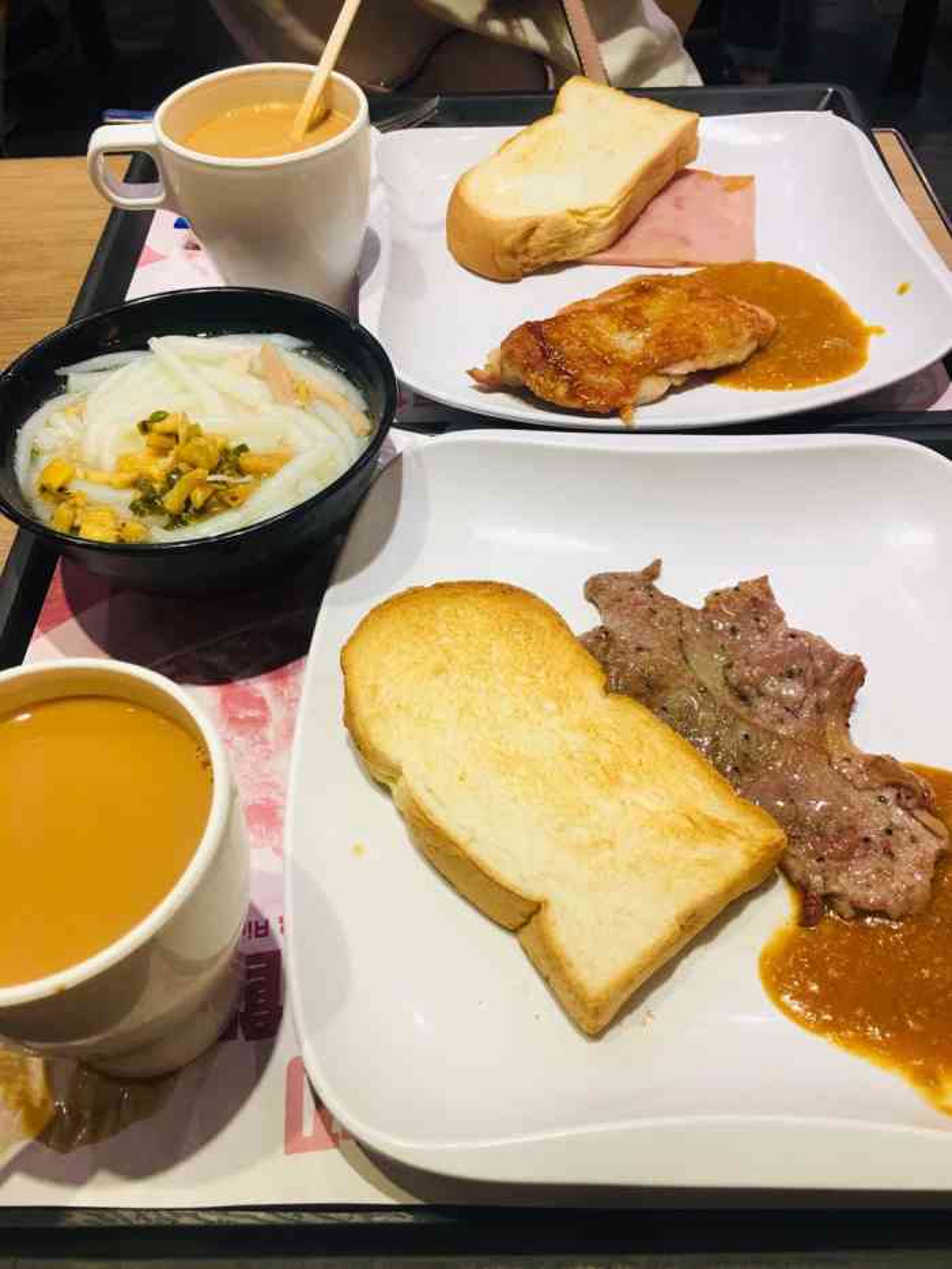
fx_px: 1063
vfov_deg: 61.7
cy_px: 634
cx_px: 476
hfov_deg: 48.2
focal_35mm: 29
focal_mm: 4.15
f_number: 2.2
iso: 40
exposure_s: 1/33
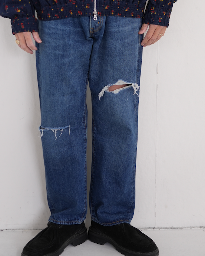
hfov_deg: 19.2
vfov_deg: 23.3
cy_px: 33
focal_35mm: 80
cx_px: 105
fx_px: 607
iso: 320
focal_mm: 46
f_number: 4
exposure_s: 1/50
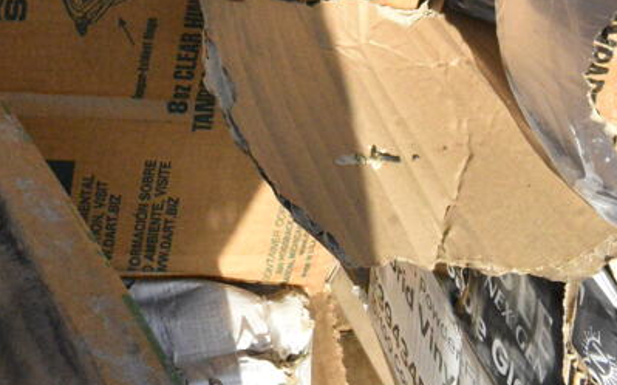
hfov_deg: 31.8
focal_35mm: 63
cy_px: -202
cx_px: 148
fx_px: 1059
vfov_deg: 18.2
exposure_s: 1/1250
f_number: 18
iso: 6400
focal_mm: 18
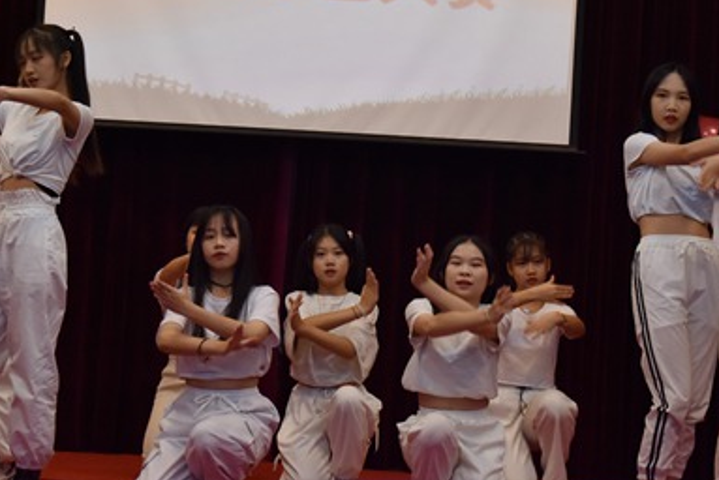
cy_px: 107
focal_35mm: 143
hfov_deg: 14.3
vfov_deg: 9.6
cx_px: 319
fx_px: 2858
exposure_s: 1/250
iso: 1000
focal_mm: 58
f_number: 5
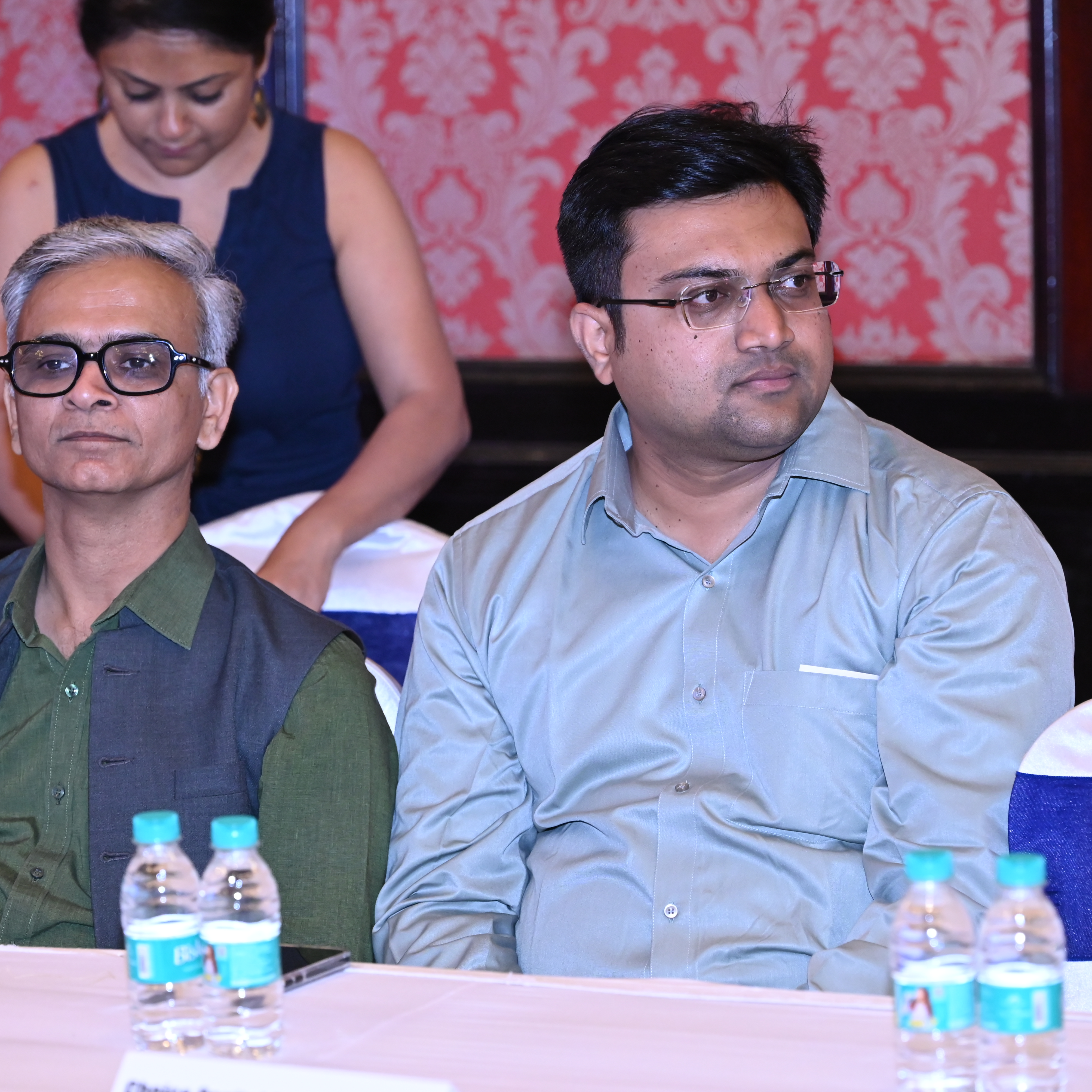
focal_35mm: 153
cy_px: 546
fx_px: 5461
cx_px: 495
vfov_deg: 11.4
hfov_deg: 11.4
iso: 2500
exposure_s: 1/125
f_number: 5
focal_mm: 120
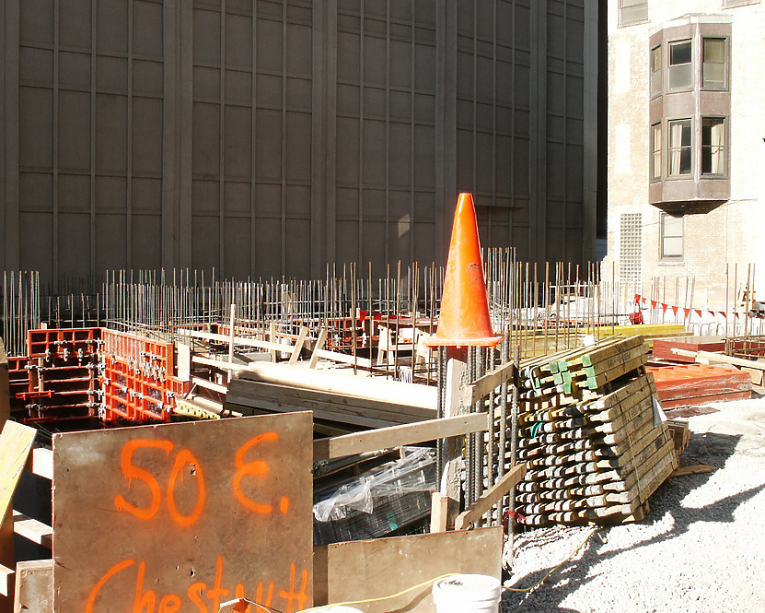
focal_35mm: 37
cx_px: 352
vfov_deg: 40.1
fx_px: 838
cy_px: 309
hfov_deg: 49.0
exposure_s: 1/125
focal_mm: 7.18
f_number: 6.7
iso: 64
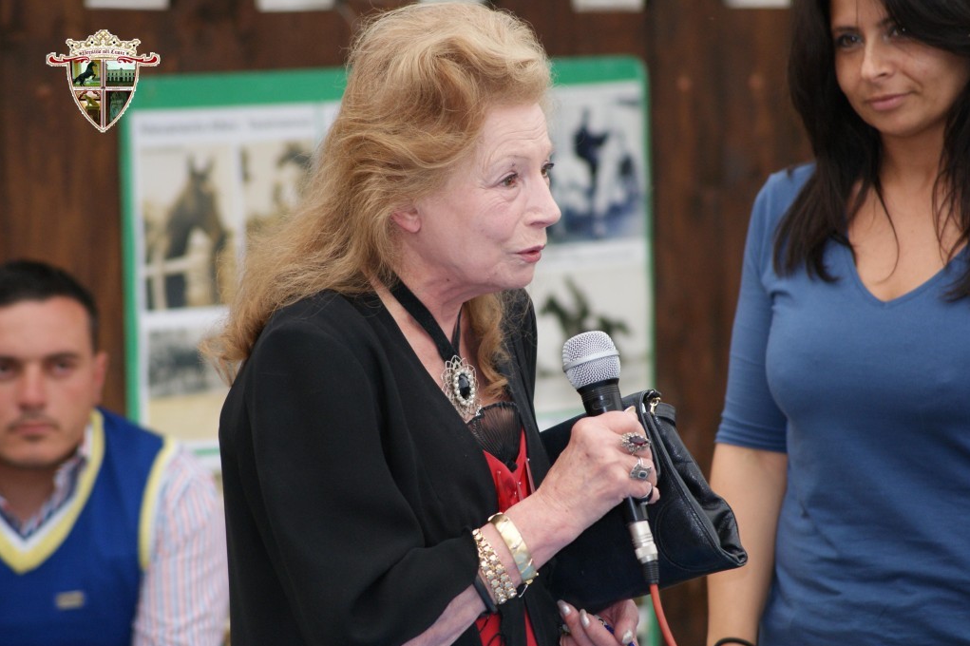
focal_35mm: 226
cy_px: 324
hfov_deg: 9.1
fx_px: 6087
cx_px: 485
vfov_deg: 6.1
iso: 400
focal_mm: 150
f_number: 4.5
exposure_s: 1/160
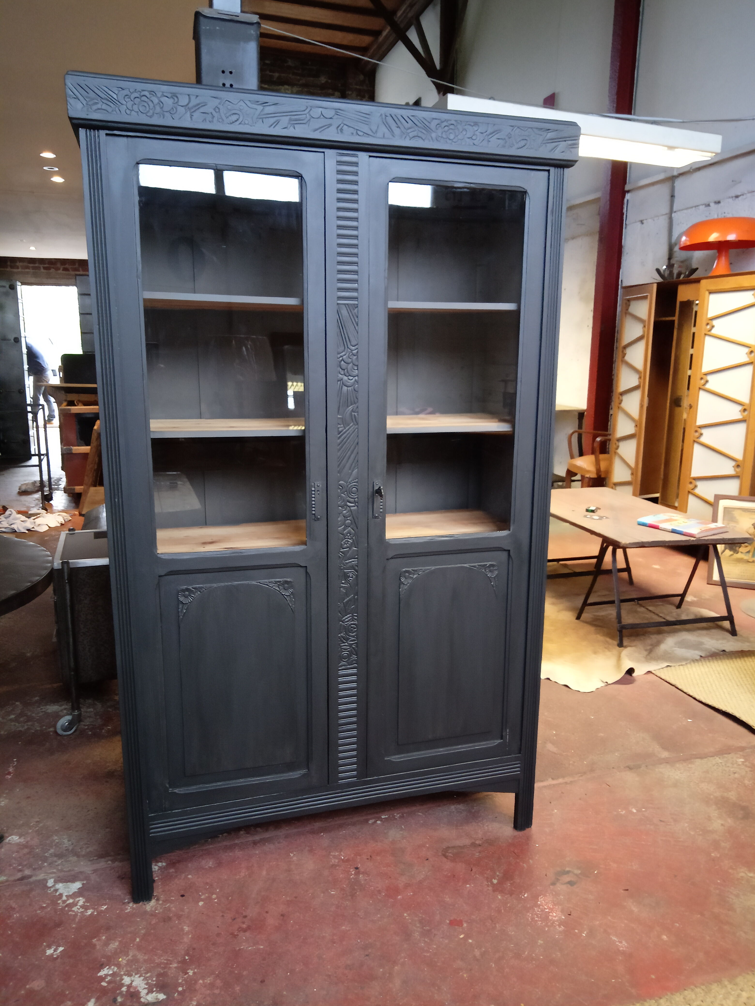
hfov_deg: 53.1
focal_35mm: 26
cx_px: 378
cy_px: 503
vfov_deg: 67.3
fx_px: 756
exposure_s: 1/24
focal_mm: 3.46
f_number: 2.2
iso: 758
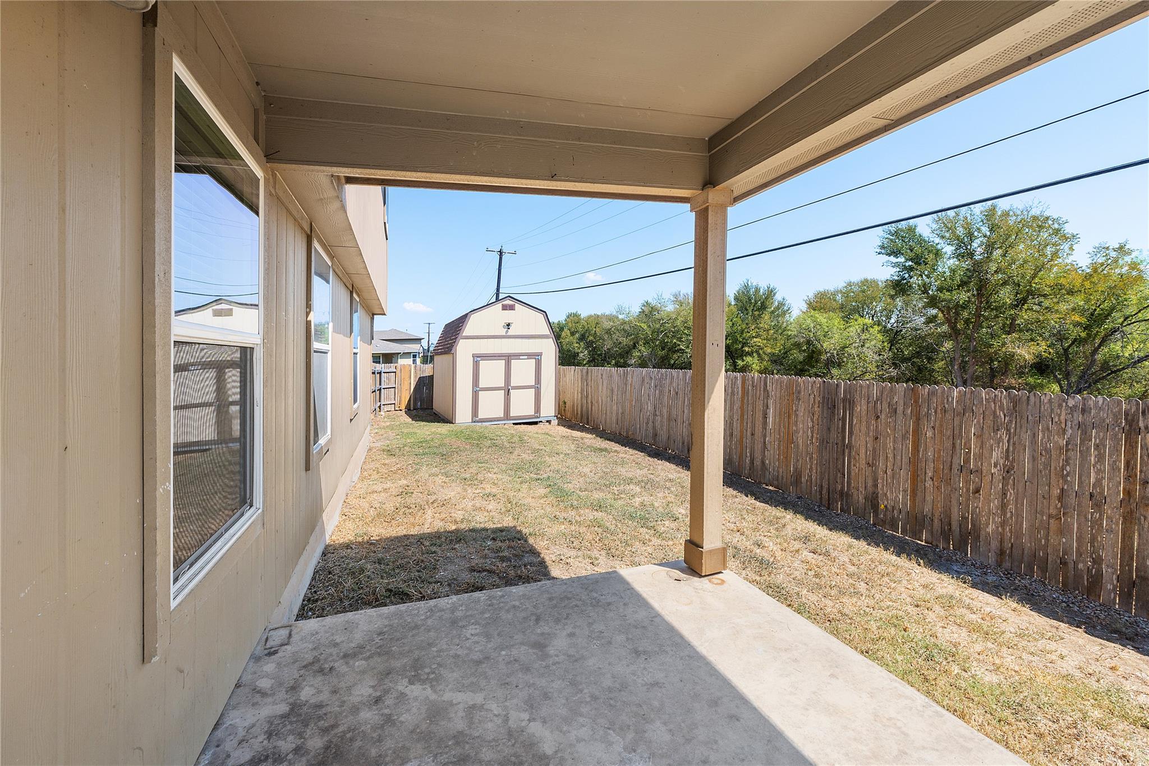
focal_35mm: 15
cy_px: 383
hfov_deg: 100.4
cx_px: 574
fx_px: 479
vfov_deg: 77.3
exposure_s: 1/1000
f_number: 9
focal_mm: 10
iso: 100
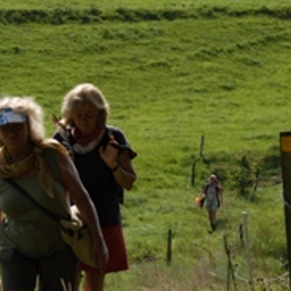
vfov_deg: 8.4
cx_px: 121
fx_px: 1987
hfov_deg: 8.4
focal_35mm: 209
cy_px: 206
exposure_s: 1/60
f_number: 14
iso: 250
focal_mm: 75
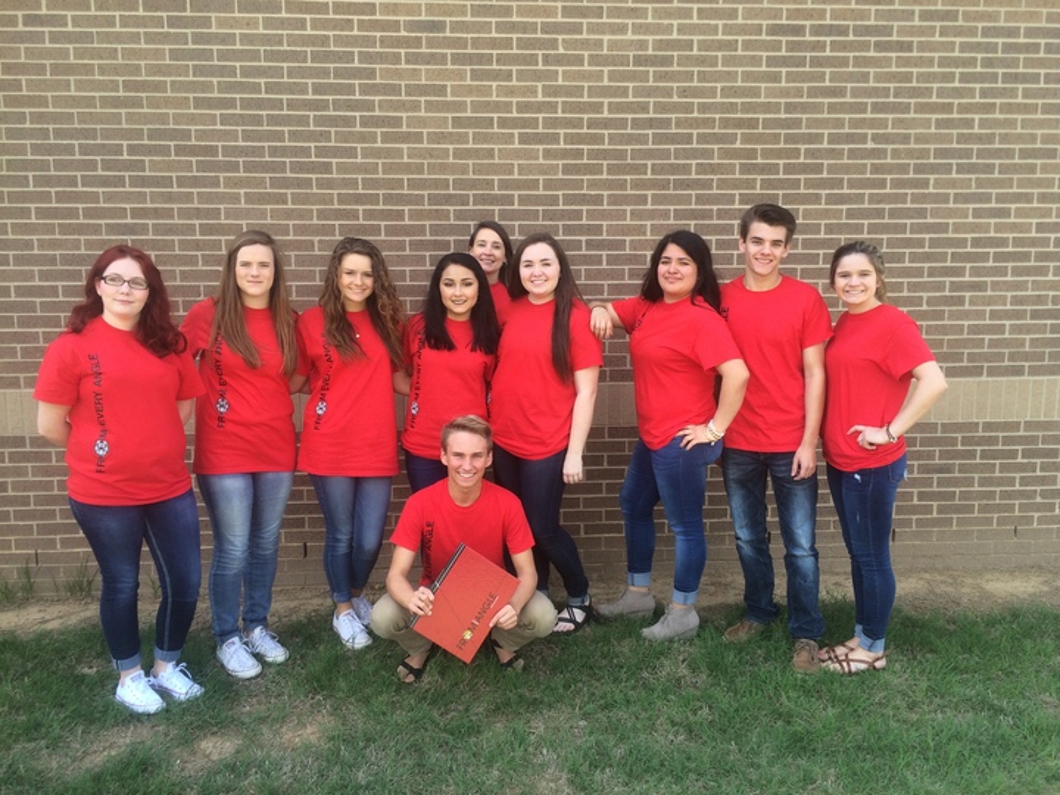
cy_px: 398
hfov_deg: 61.7
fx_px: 888
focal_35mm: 29
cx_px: 530
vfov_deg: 48.2
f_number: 2.2
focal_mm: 4.15
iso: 32
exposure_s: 1/336
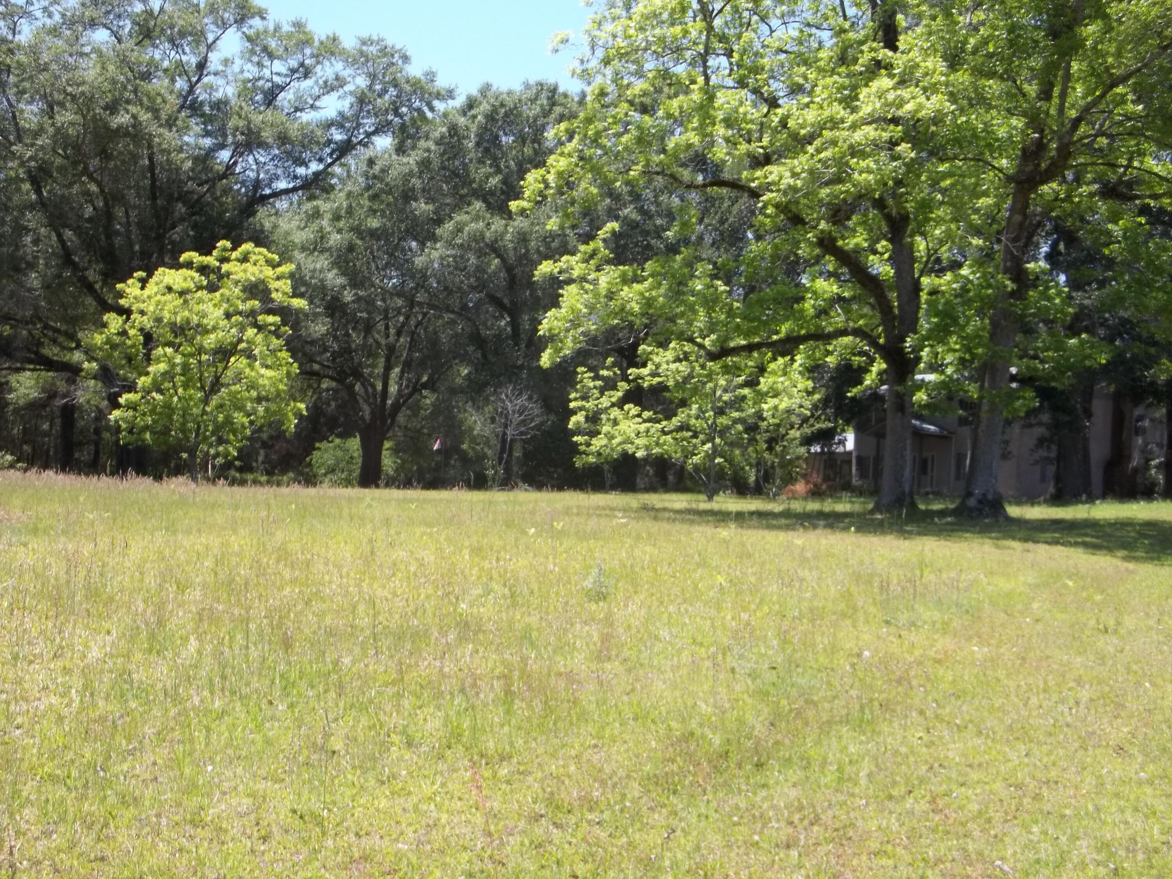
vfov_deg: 31.5
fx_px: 1557
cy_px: 440
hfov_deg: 41.2
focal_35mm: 46
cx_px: 586
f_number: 3.7
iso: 64
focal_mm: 8.3
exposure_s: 1/320
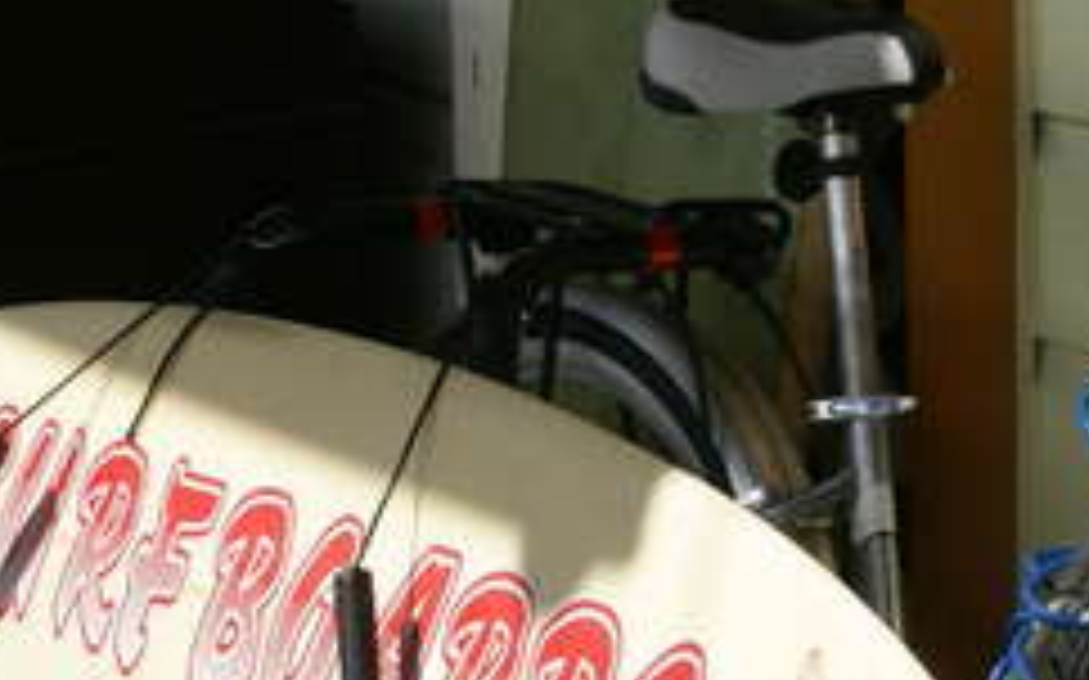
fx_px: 4034
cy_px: 680
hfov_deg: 15.3
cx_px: 832
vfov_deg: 9.6
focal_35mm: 136
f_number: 11
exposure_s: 1/200
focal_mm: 28
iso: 100
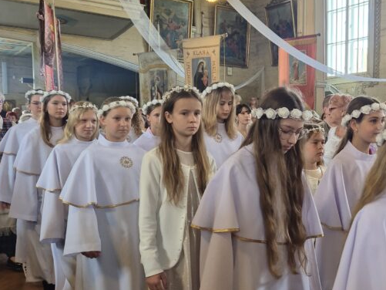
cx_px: 290
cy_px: 188
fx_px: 524
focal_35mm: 47
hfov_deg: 39.3
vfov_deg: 30.7
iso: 125
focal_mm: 5.4
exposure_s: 1/100
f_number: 1.8
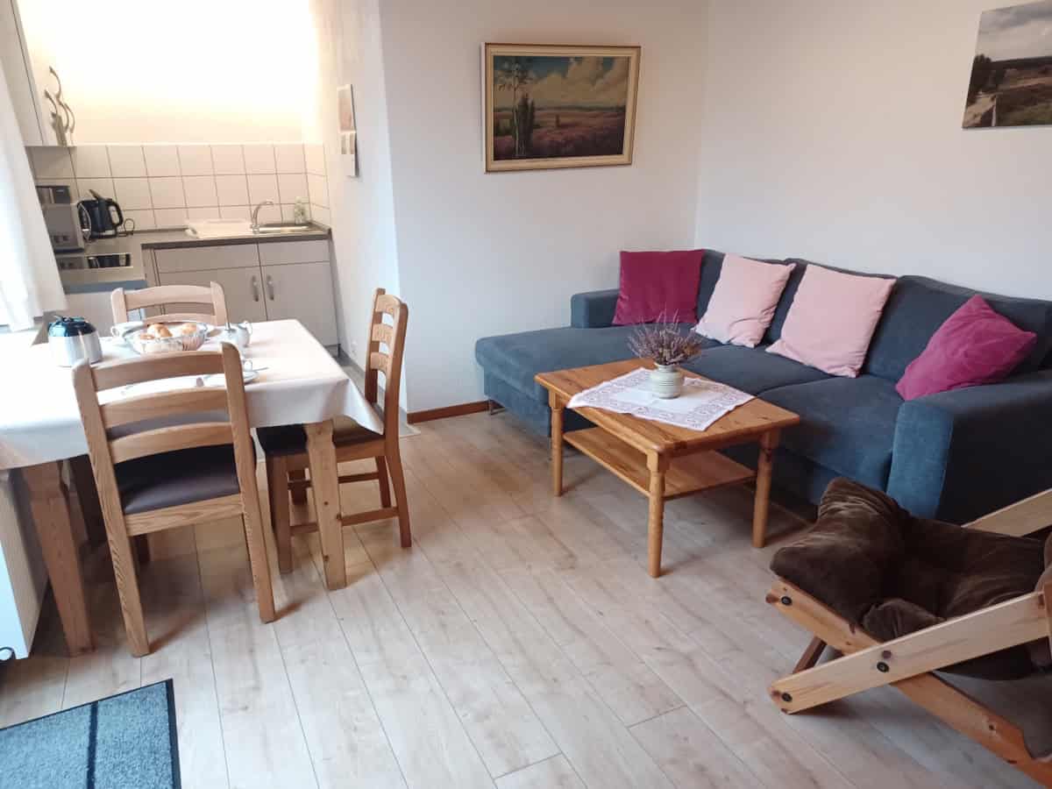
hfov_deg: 69.4
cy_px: 394
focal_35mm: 25
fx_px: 760
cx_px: 526
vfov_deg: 54.9
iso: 500
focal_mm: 4.6
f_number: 1.8
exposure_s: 1/25
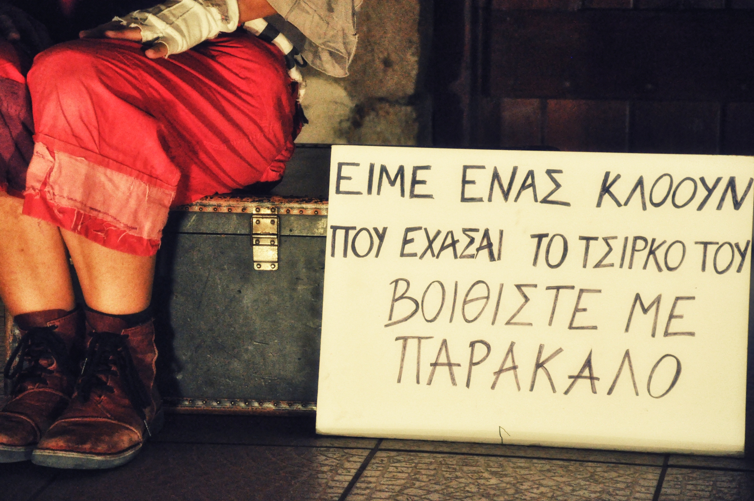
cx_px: 377
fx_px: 3295
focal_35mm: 158
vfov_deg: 8.7
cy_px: 250
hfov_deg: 13.1
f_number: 5.6
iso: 3200
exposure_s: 1/400
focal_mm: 105
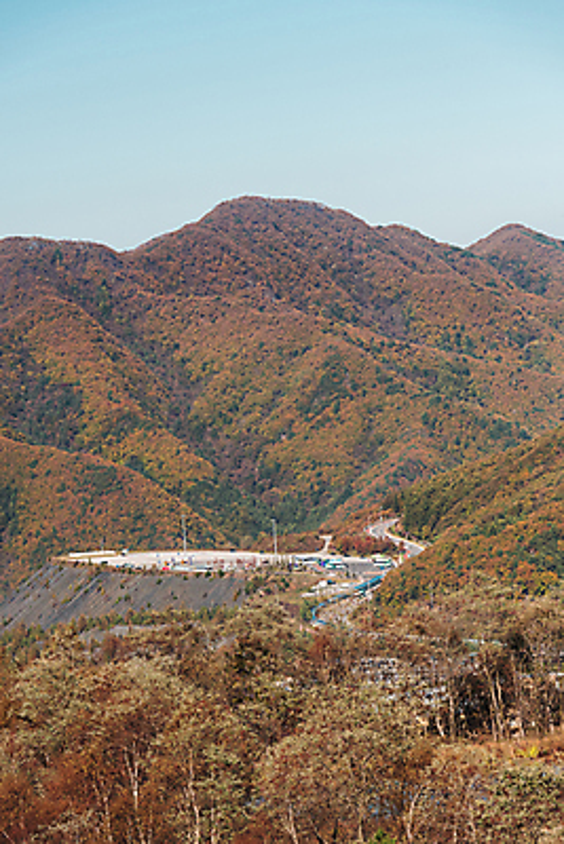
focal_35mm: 170
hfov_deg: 8.1
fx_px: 3991
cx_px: 282
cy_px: 422
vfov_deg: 12.1
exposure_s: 1/640
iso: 320
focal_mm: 170
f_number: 10
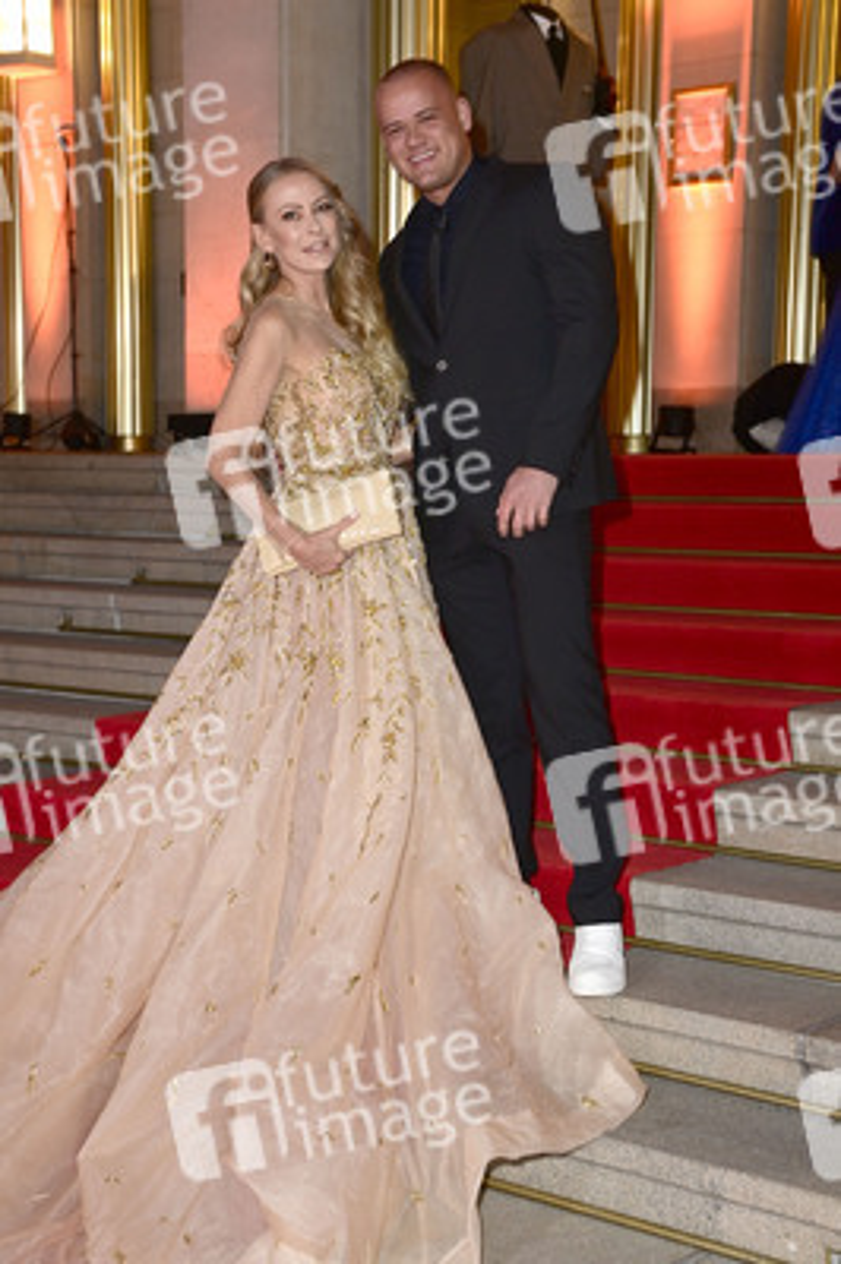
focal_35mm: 55
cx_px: 420
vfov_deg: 36.3
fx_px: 1930
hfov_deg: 24.6
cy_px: 632
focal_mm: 55
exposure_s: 1/60
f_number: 5
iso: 2000
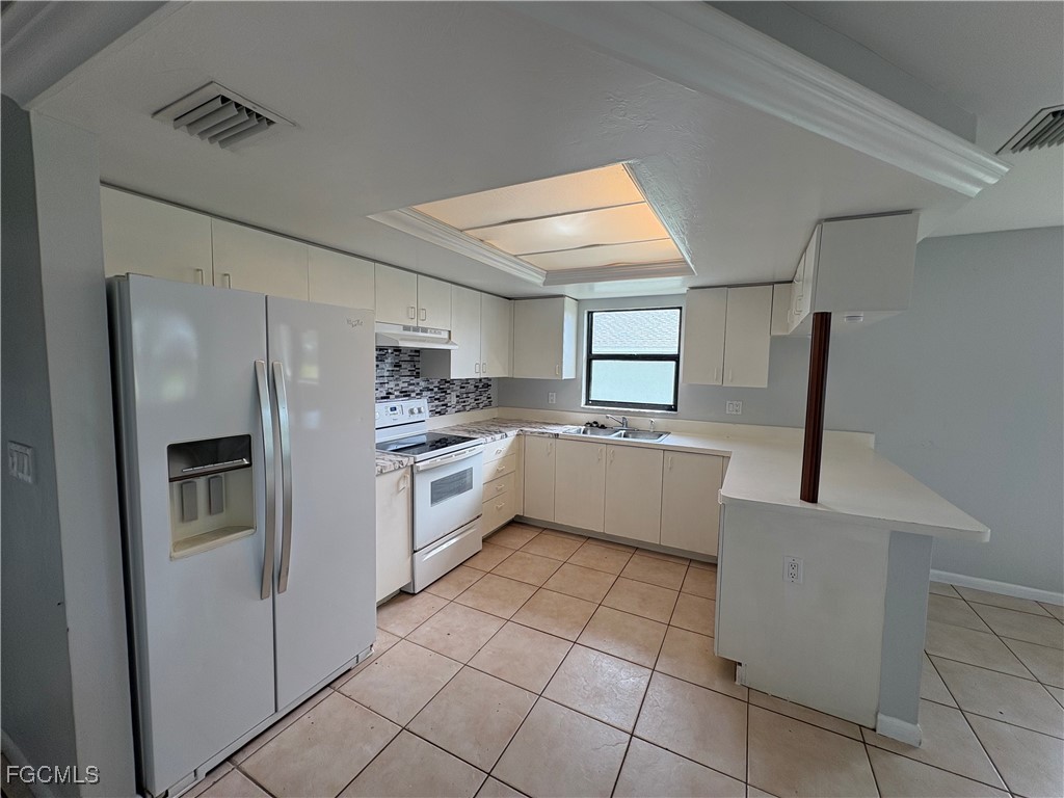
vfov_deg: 85.7
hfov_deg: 102.1
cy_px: 399
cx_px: 532
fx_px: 430
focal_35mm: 14
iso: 64
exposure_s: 1/163
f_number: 2.2
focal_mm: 2.22
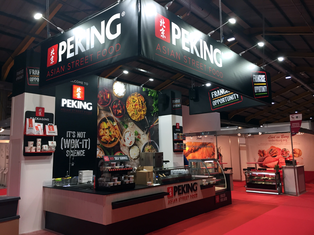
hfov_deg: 61.7
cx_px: 157
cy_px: 118
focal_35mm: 29
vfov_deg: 48.2
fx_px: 263
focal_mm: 4.15
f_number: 2.2
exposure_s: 1/33
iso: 50
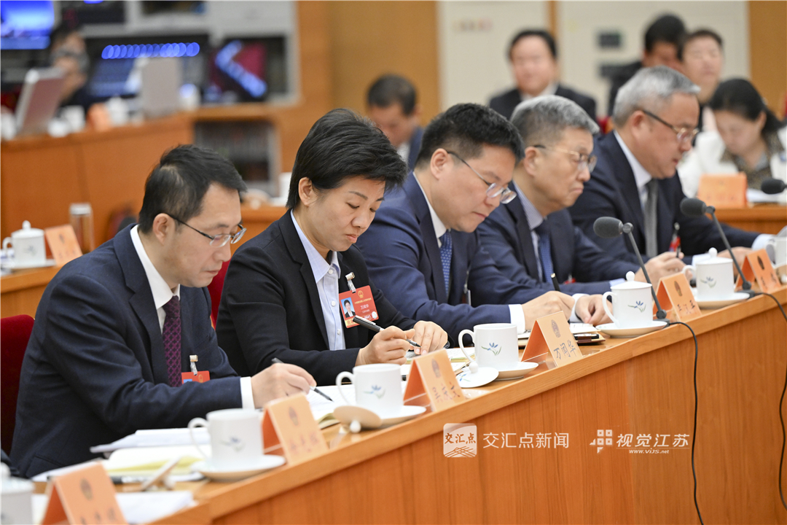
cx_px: 394
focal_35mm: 140
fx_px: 3060
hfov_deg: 14.7
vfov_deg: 9.8
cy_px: 262
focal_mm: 140
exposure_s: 1/320
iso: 2500
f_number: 2.8
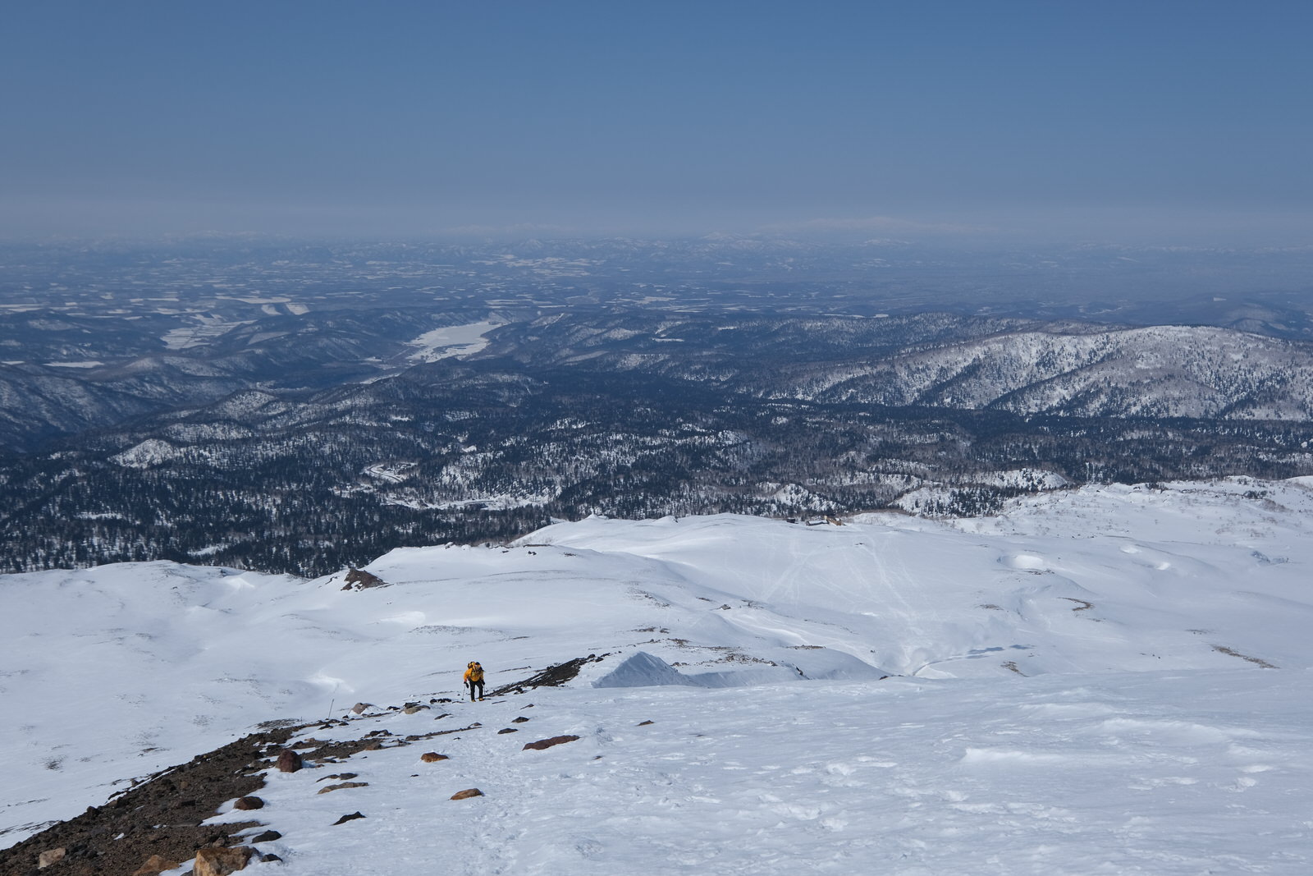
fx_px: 1313
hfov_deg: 53.1
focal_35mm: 36
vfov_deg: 36.9
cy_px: 438
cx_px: 656
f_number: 8
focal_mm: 24
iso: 160
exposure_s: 1/1300
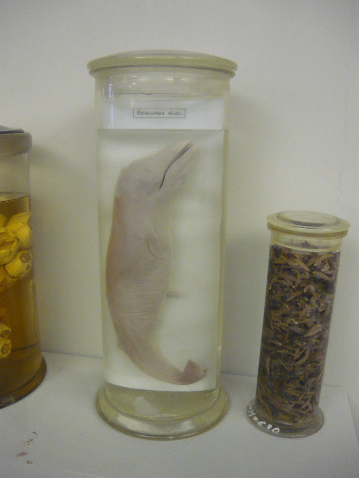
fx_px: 456
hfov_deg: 42.9
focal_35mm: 33
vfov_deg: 55.4
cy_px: 239
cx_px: 180
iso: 400
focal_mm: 5.5
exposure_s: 1/10
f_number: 2.8
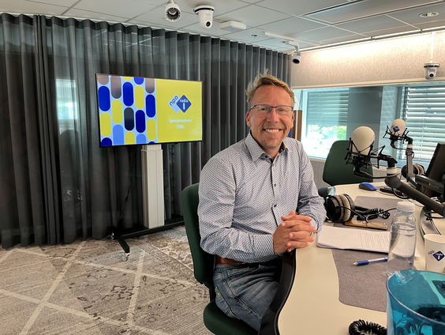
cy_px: 168
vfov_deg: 53.1
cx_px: 222
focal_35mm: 26
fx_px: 335
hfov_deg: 67.3
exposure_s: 1/50
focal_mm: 5.1
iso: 200
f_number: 1.6
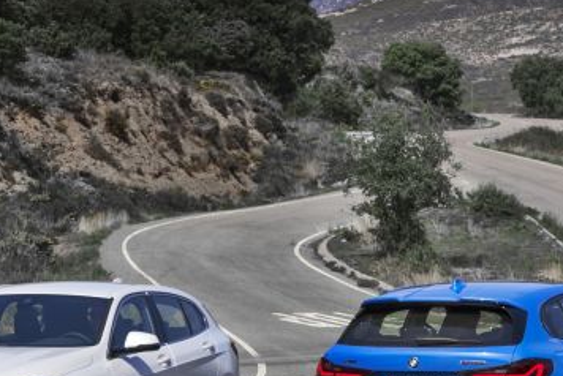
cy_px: 284
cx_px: 253
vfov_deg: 9.4
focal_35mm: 146
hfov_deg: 14.0
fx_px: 2285
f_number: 16
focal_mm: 80
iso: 200
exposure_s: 1/60
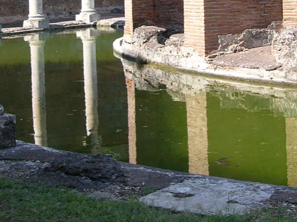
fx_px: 824
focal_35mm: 96
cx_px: 186
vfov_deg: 15.0
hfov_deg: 20.4
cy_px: -24
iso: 50
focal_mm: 6
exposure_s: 1/250
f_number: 4
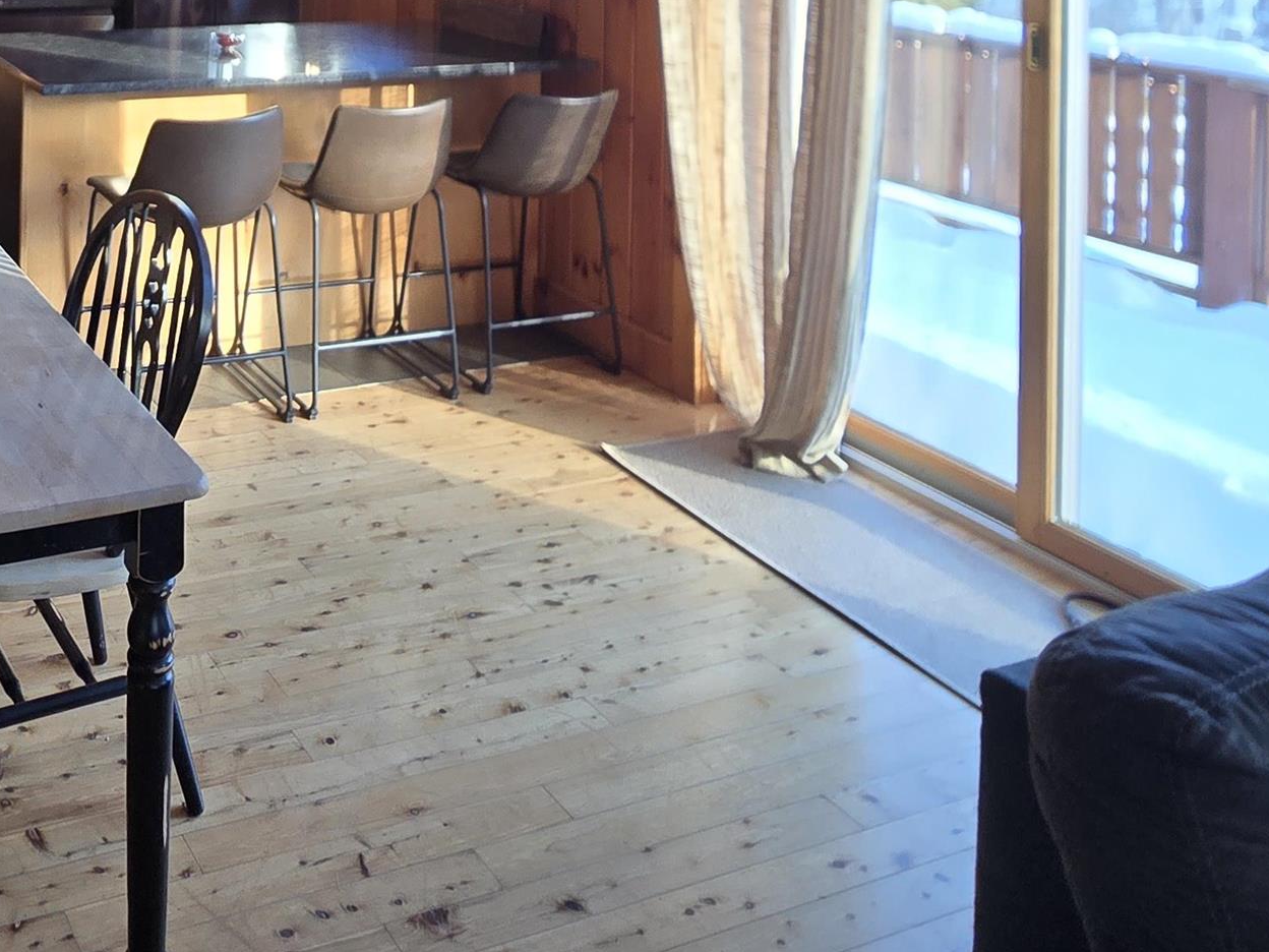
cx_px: 95
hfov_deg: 49.6
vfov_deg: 35.5
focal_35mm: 32
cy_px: -169
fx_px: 1173
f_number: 2.2
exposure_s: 1/60
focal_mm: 2.2
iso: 80
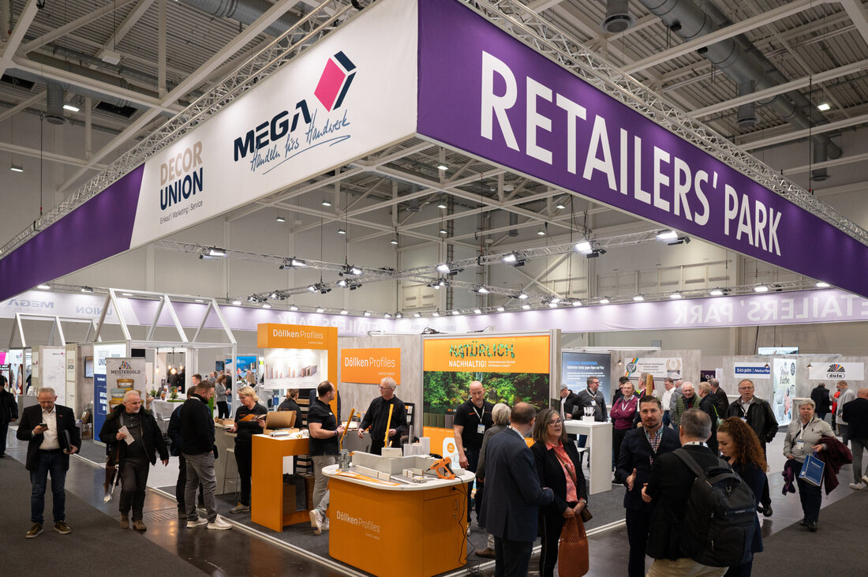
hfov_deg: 73.8
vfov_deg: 53.0
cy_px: 288
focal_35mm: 24
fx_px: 578
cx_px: 434
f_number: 4
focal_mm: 24
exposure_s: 1/320
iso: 1600
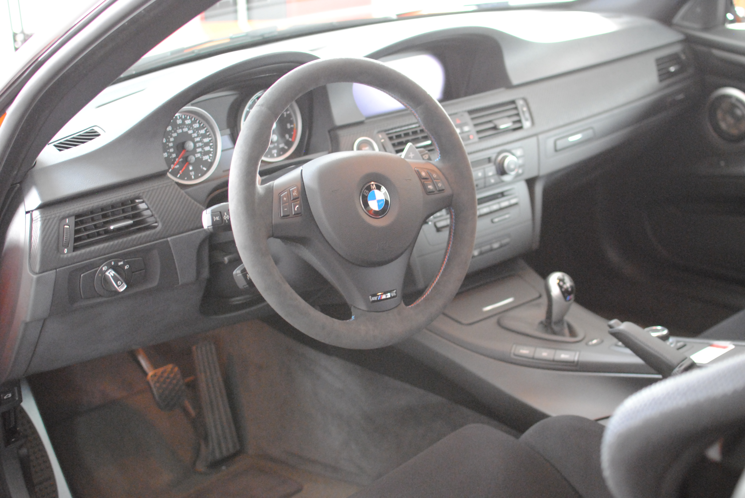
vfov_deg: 25.8
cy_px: 249
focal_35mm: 52
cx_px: 372
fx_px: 1088
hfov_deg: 37.8
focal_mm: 35
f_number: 2.8
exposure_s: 1/30
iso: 1600
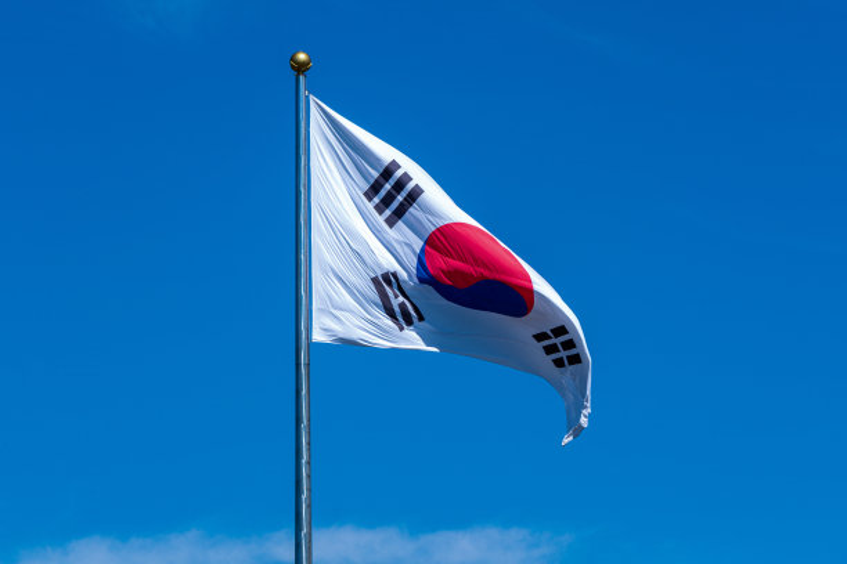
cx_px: 424
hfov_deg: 10.3
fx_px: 4705
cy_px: 282
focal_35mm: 200
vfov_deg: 6.9
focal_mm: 200
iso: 80
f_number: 14
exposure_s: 1/160
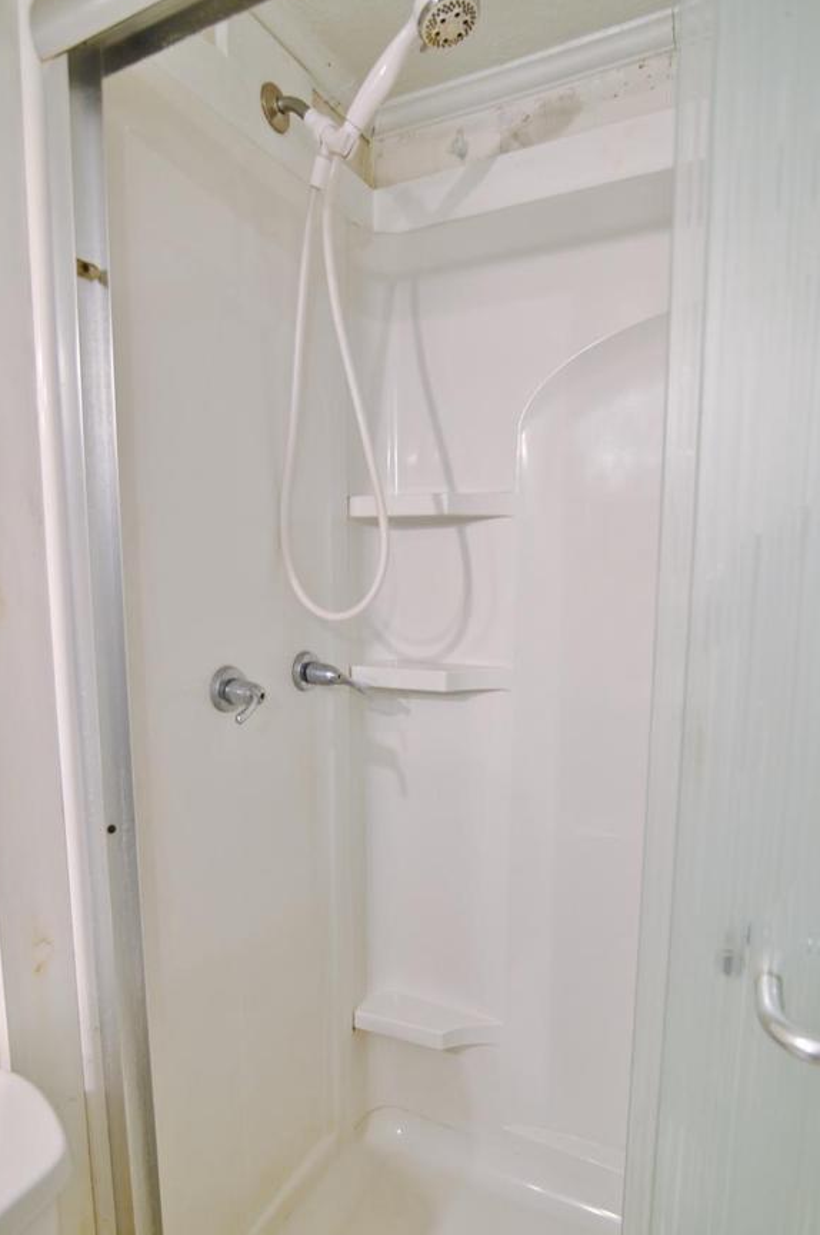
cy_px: 658
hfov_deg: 61.8
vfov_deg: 83.9
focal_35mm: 20
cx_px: 407
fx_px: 685
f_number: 2.8
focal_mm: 16
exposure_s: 1/30
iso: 250
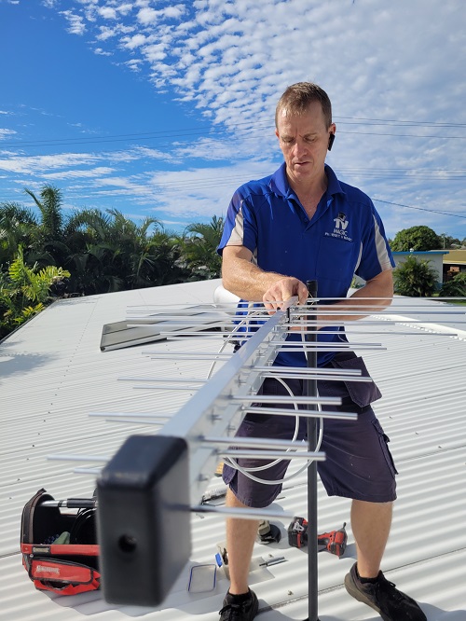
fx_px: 466
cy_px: 310
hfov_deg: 53.1
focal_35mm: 26
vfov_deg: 67.3
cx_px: 233
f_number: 1.8
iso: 40
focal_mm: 5.4
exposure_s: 1/3945
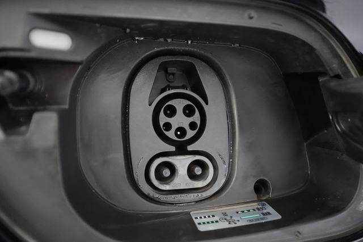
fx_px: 282
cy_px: 121
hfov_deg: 65.5
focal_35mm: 28
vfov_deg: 46.4
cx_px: 182
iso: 20000
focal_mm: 28
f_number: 2.8
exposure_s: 1/160
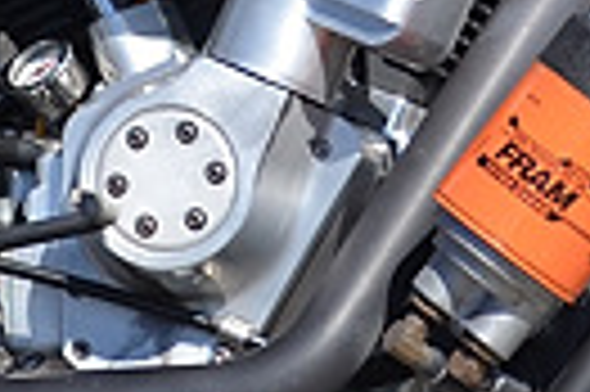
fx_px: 4681
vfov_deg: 4.8
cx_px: 279
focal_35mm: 286
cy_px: -54
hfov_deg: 7.2
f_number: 5
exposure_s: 1/2000
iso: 320
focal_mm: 26
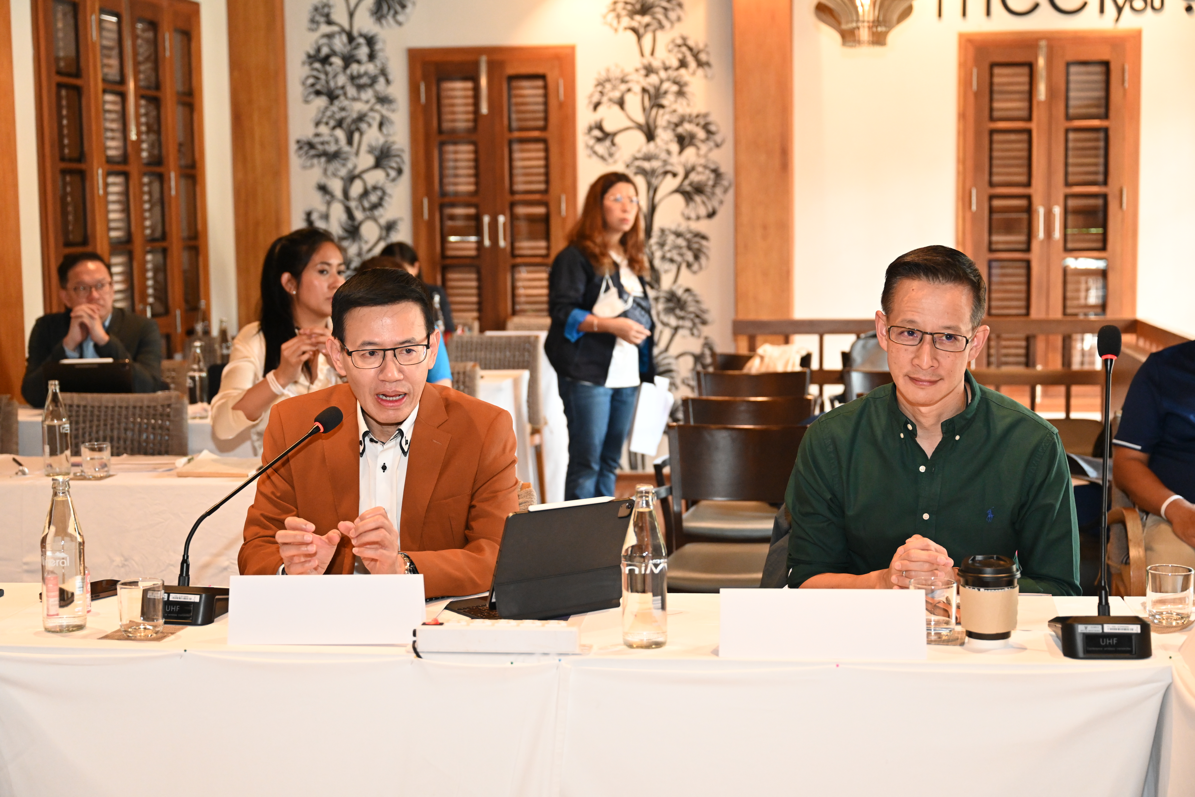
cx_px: 598
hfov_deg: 38.2
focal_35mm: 52
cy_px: 398
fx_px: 1726
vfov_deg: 26.0
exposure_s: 1/125
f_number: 3.5
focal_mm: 52
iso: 3200
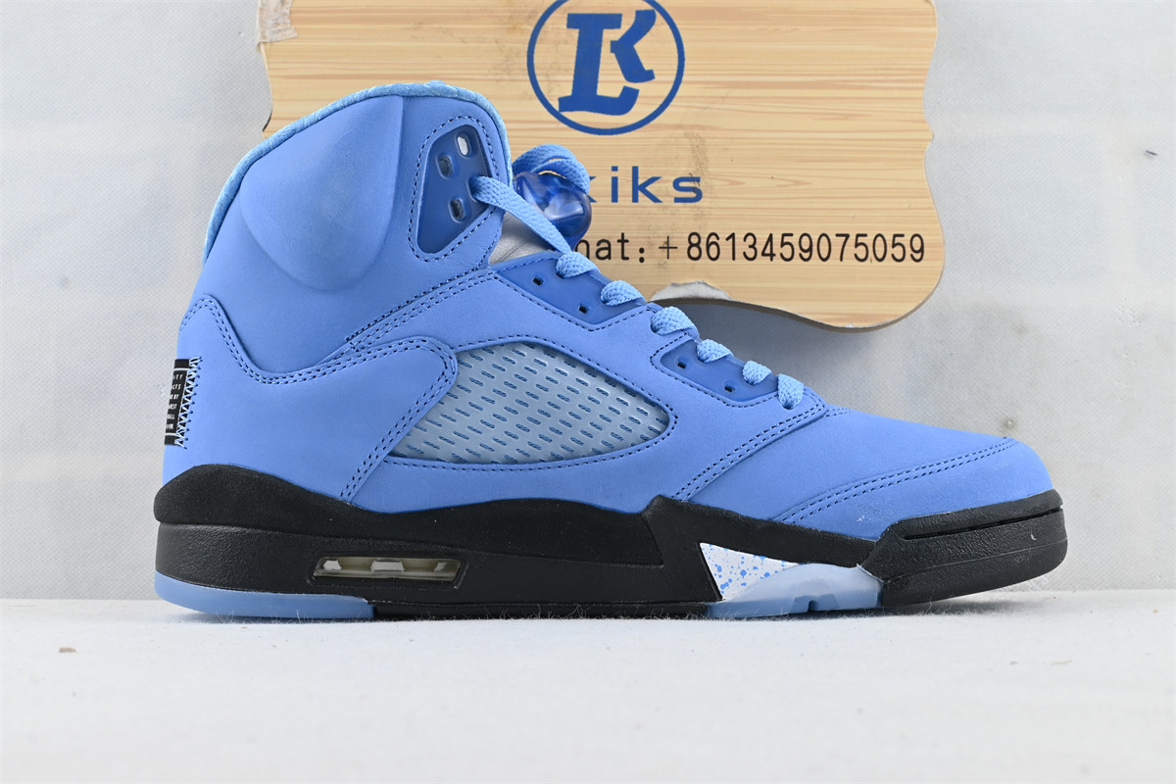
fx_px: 1470
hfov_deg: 43.6
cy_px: 392
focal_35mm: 45
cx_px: 588
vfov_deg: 29.9
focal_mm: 30
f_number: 10
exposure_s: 1/10
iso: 100
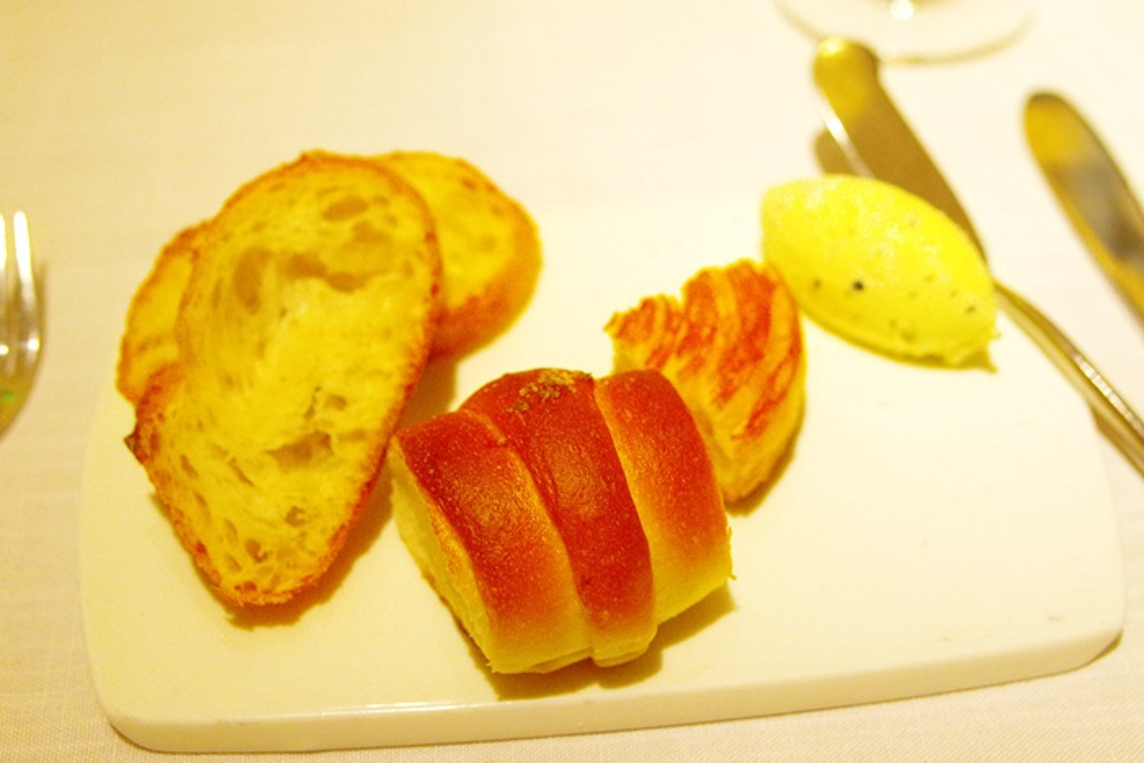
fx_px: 1462
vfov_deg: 29.3
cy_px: 382
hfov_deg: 42.7
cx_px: 572
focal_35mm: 46
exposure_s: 1/100
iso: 3200
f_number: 4
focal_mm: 31
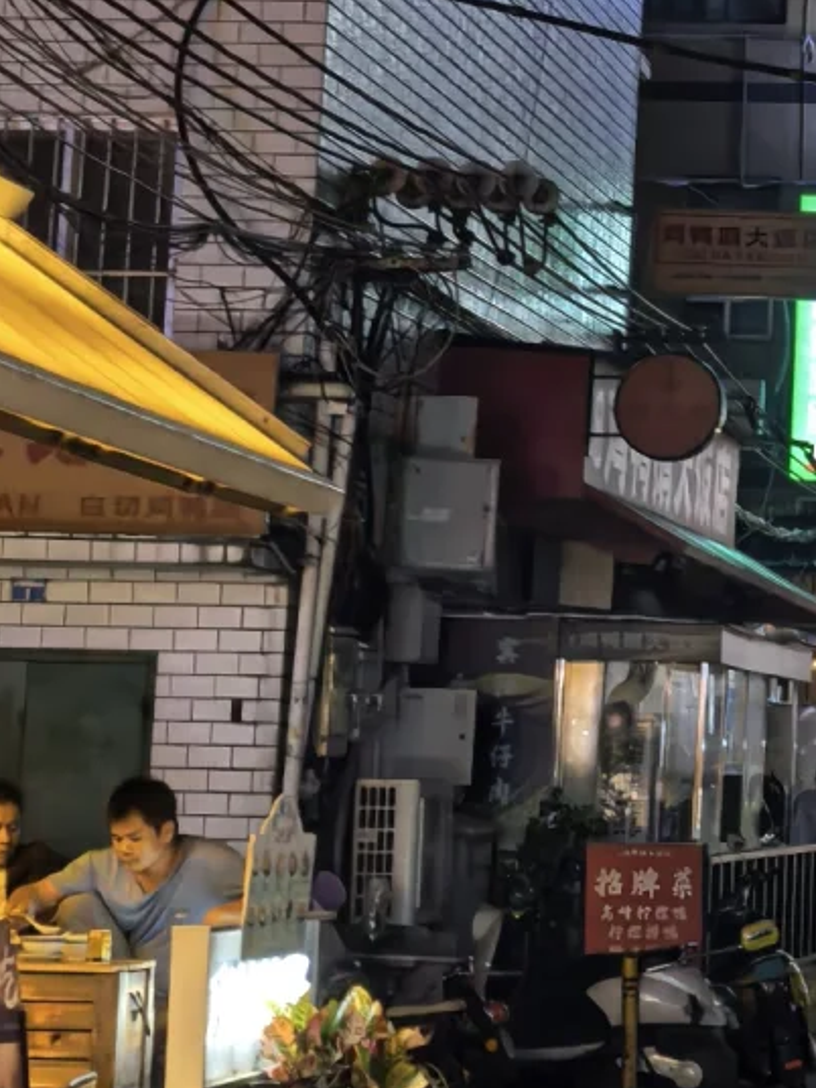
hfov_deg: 11.2
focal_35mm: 129
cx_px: 1092
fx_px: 4055
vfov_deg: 15.0
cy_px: 30
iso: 250
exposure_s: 1/199
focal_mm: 8.5
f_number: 1.6
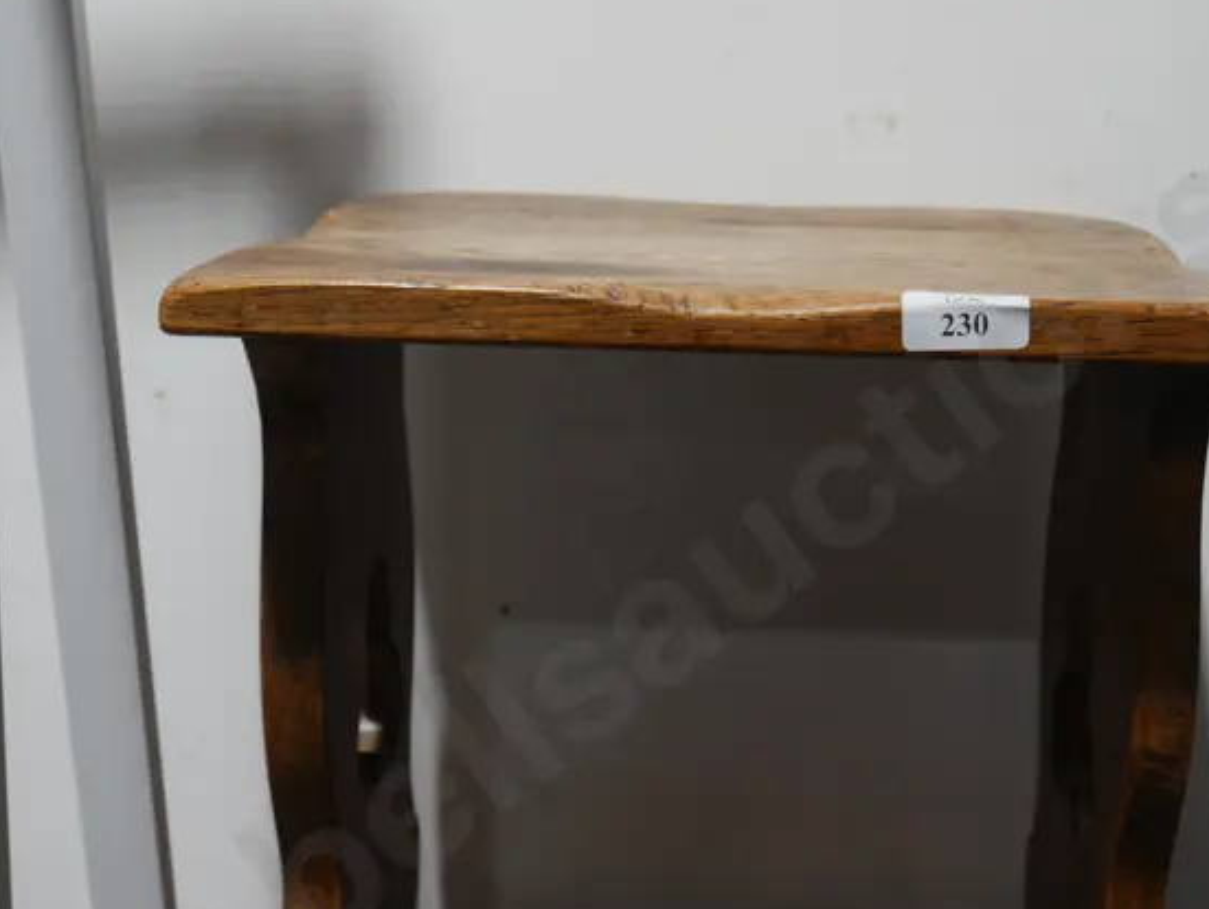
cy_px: 550
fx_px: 1817
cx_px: 768
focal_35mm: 52
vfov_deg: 28.0
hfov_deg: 36.5
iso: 200
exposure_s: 1/100
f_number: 3.5
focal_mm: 14
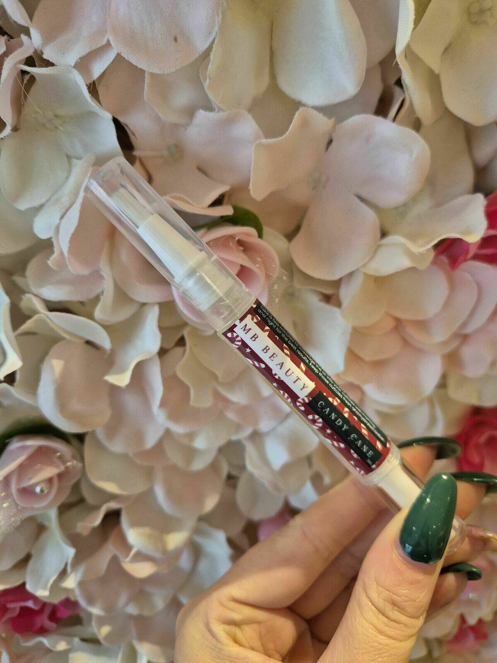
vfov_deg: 73.9
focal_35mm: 23
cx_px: 248
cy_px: 332
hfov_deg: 58.9
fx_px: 440
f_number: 1.8
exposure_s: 1/100
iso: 640
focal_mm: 5.4
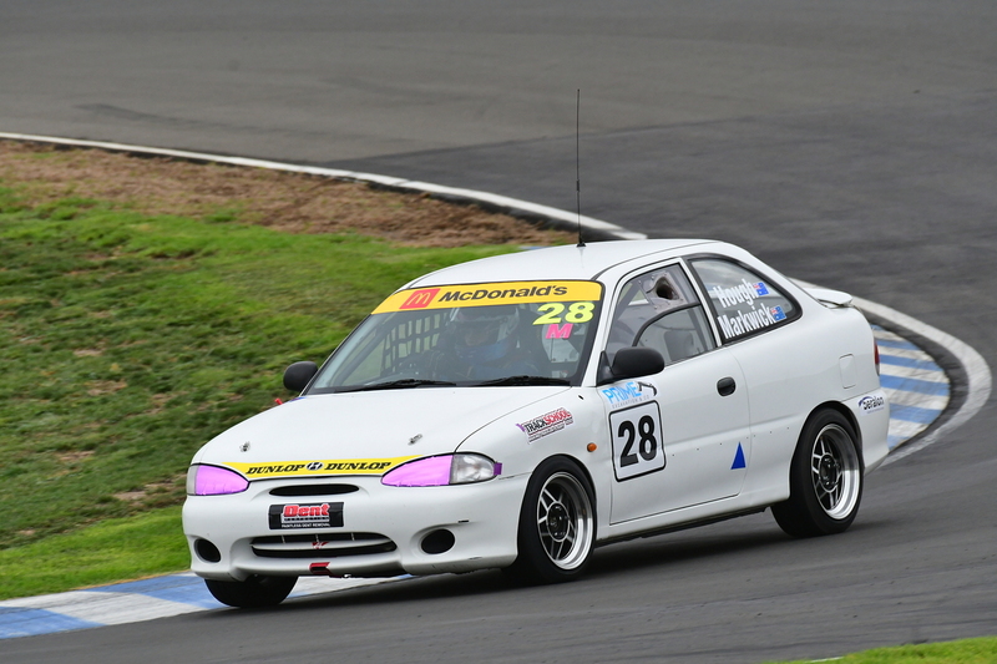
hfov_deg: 2.8
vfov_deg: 1.8
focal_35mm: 750
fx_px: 20765
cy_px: 332
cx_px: 498
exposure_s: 1/640
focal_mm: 500
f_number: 9
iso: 1000
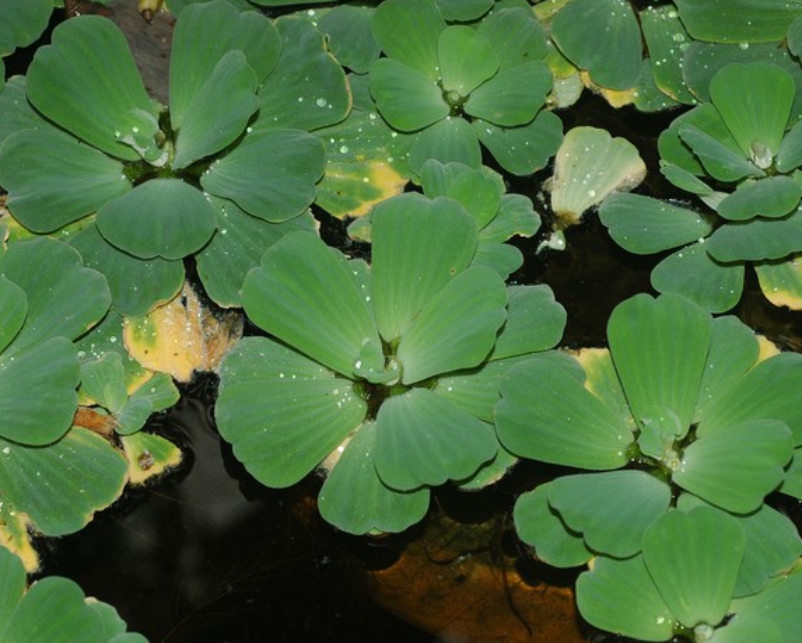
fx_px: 2446
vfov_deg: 15.0
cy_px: 324
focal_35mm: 103
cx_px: 403
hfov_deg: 18.6
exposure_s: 1/125
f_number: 5.6
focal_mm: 60
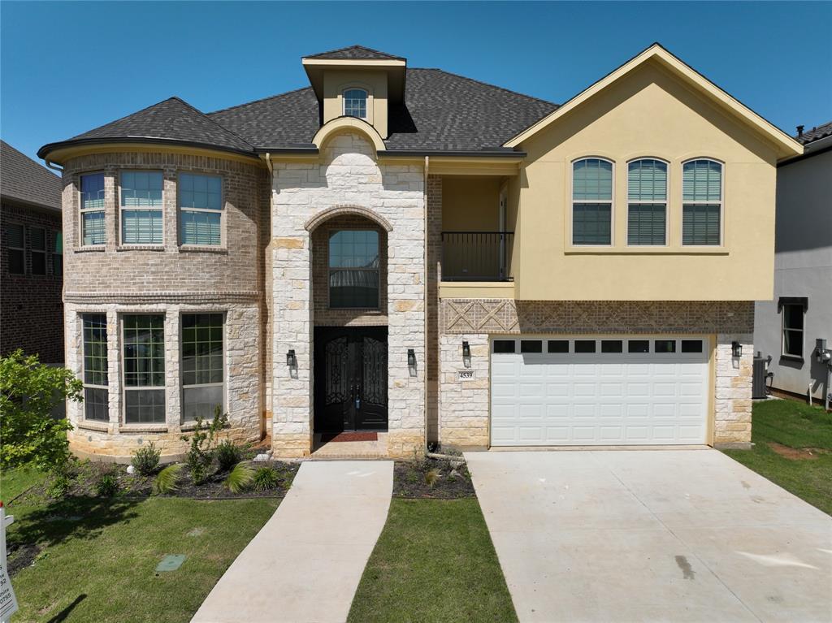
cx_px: 416
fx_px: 577
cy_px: 312
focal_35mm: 24
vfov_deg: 56.8
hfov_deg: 71.6
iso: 100
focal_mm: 12.29
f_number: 2.8
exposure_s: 1/1600
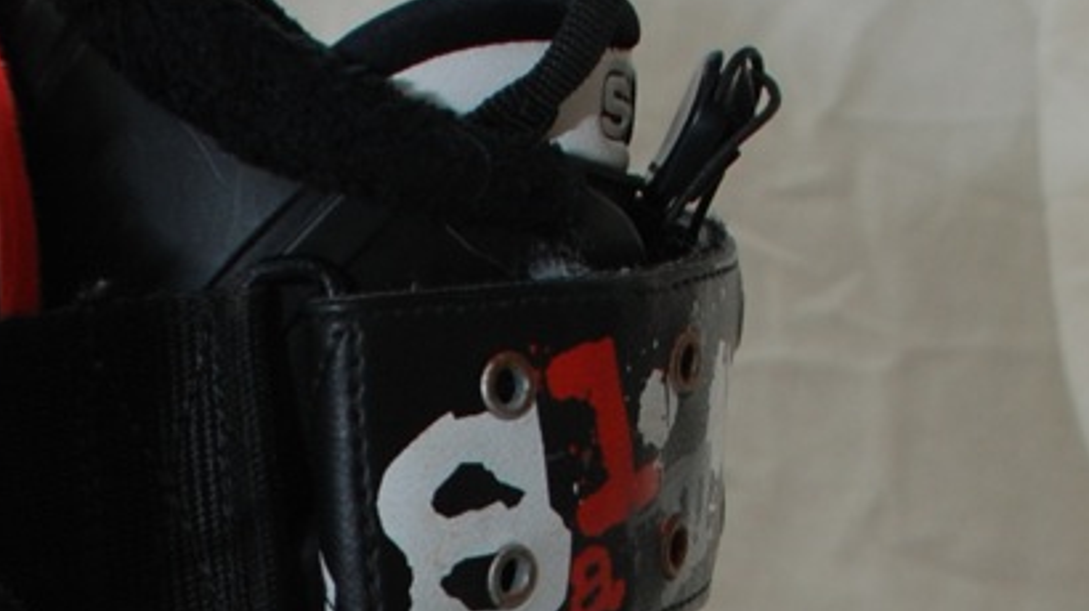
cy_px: 1355
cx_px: 69
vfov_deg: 7.5
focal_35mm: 152
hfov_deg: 14.0
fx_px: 4386
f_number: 4
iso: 200
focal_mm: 22
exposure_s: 1/60
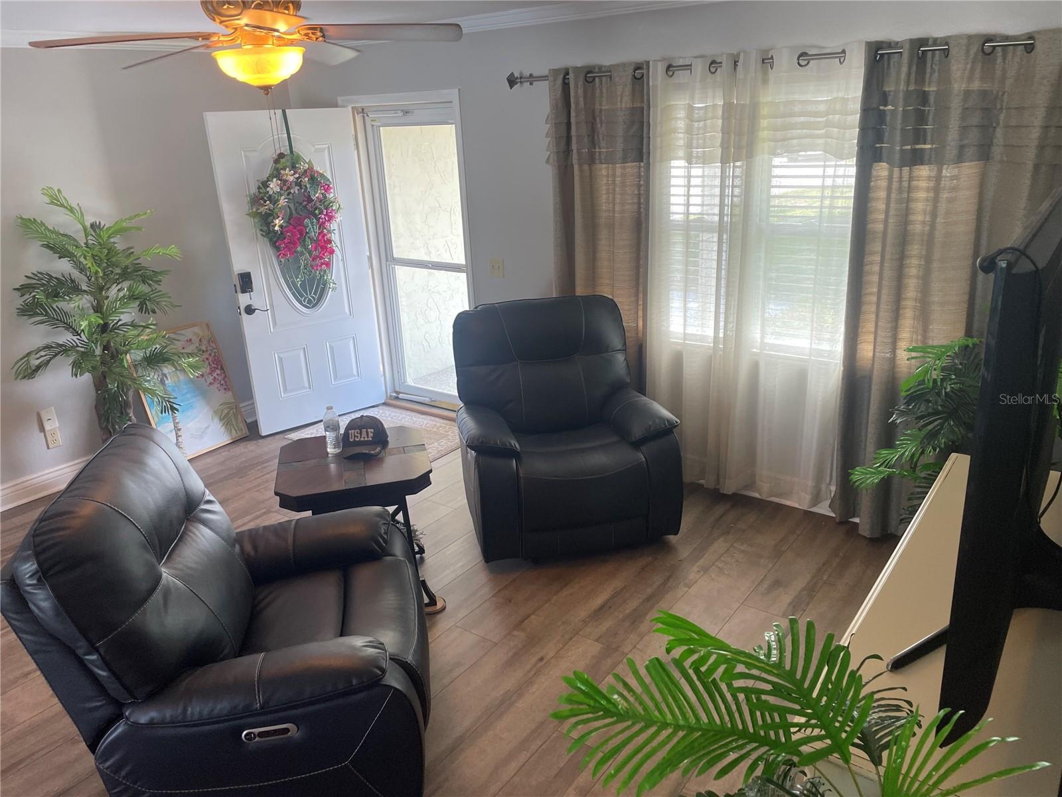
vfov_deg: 53.1
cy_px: 398
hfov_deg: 67.3
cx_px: 531
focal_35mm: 26
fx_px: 798
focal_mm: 4.2
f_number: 1.6
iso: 80
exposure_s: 1/120
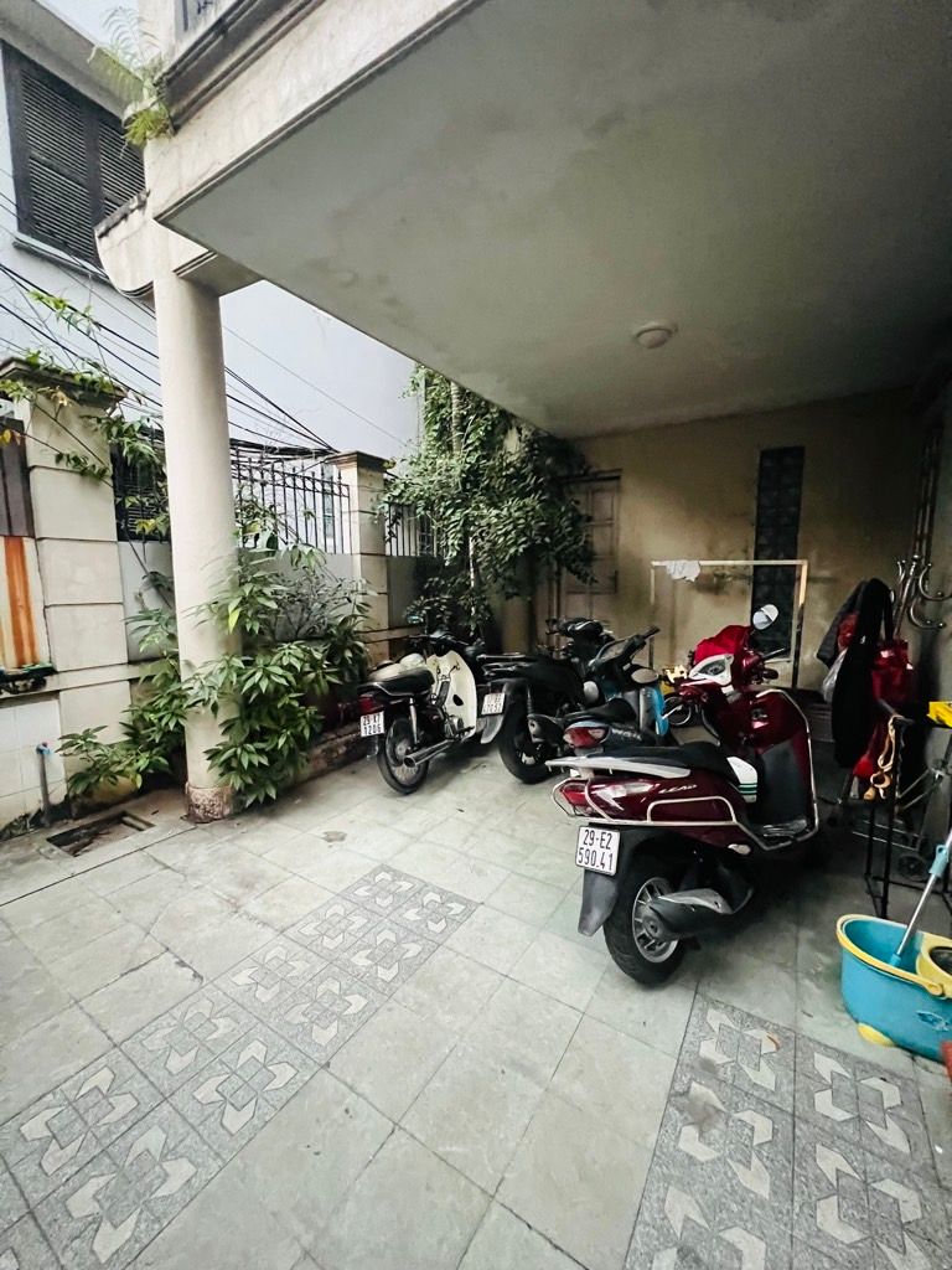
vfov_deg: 106.2
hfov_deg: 89.9
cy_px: 635
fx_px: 477
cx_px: 476
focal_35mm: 13
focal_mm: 1.57
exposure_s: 1/34
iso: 1250
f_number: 1.8
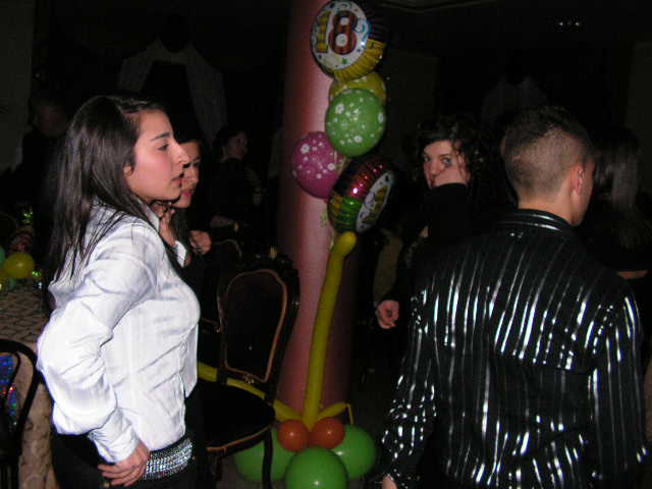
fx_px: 678
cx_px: 326
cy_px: 244
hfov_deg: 51.4
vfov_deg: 39.7
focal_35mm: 36
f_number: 3.2
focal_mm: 6
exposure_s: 1/40
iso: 200
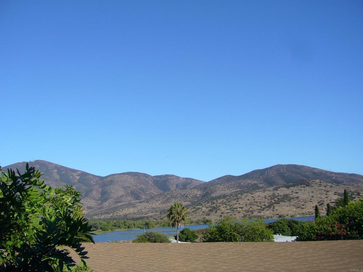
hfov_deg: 52.6
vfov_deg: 40.7
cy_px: 136
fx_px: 367
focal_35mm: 35
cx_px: 182
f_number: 5.6
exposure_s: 1/500
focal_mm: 5.8
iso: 100
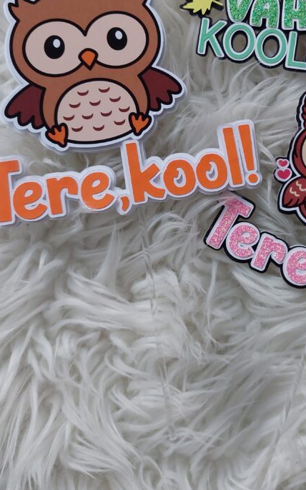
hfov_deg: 32.8
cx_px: 236
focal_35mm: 38
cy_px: 169
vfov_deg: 50.8
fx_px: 508
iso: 125
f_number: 1.8
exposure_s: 1/100
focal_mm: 5.23
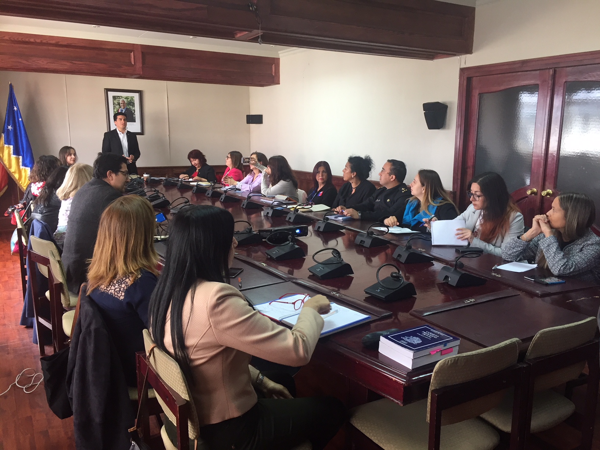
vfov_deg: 48.2
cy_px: 225
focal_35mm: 29
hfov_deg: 61.7
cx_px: 300
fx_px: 503
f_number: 2.2
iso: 50
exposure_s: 1/33
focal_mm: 4.15
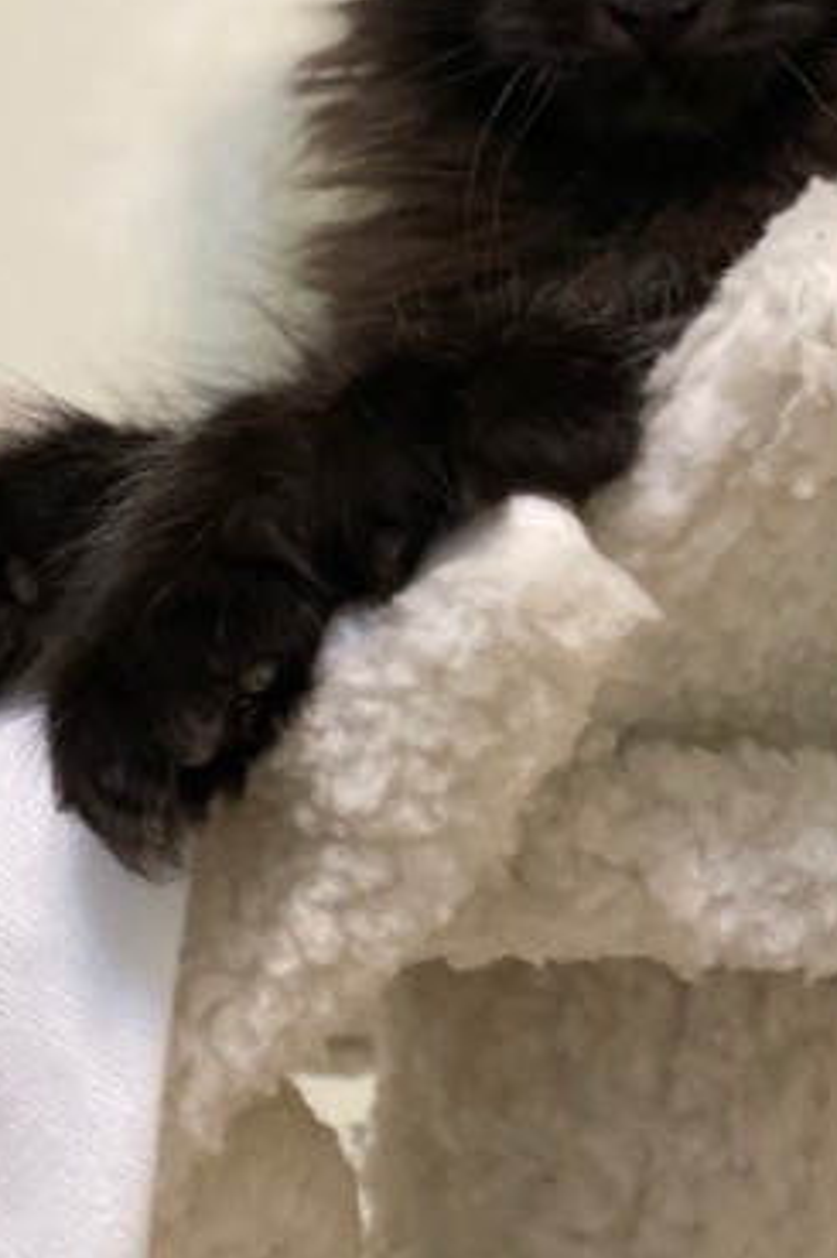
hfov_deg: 14.5
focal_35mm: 94
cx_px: 448
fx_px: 3281
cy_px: 362
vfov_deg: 21.6
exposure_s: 1/24
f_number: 2
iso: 400
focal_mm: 6
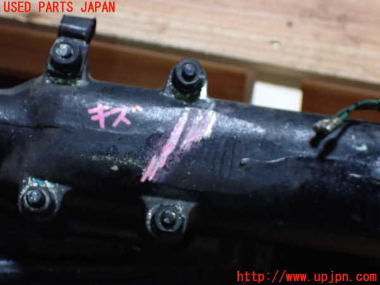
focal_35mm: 58
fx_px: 637
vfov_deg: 25.2
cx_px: 190
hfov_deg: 33.2
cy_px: 142
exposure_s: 1/125
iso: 800
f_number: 3.5
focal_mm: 10.35
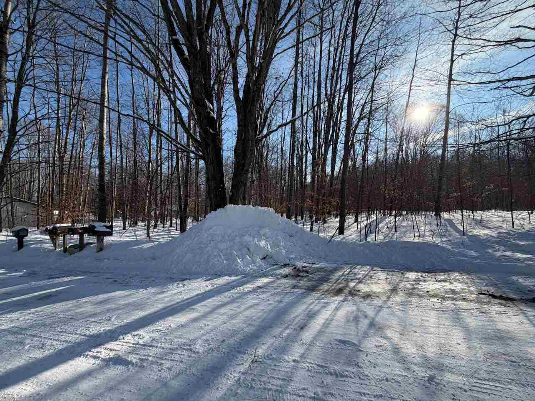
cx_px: 268
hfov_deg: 102.1
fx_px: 216
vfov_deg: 85.7
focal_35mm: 14
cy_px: 200
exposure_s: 1/809
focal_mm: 2.22
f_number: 2.2
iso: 25
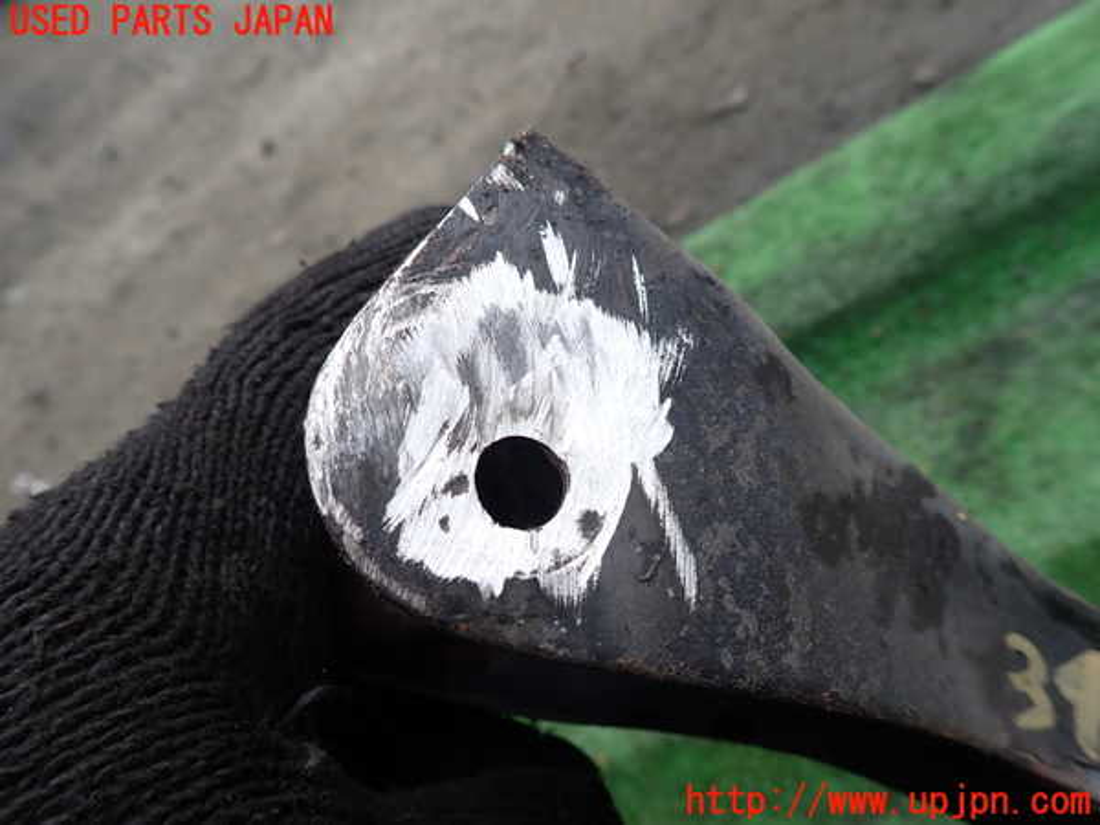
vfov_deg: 54.9
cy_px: 412
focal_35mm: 25
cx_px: 550
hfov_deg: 69.4
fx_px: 794
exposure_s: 1/250
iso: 100
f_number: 2.8
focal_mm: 4.5
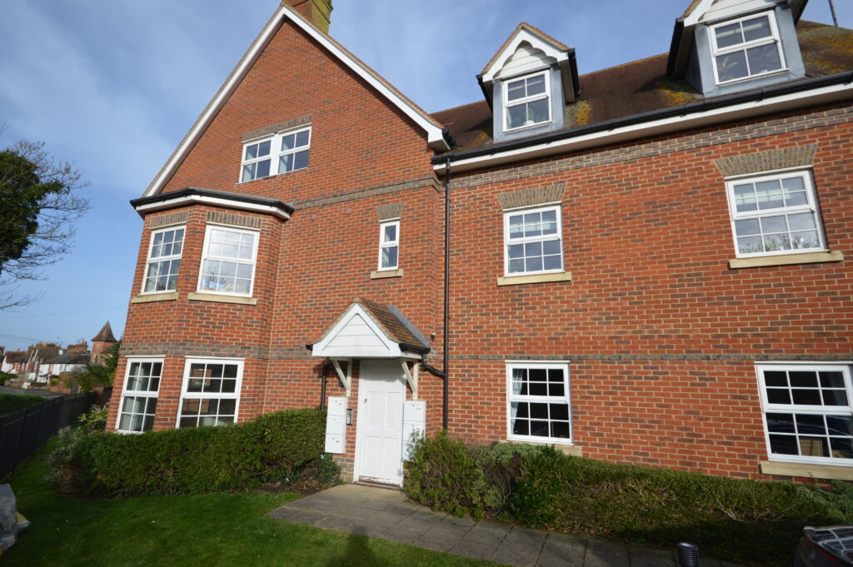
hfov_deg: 92.5
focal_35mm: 17
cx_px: 426
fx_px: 408
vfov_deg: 69.6
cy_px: 284
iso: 100
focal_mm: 11.5
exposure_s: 1/250
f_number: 8
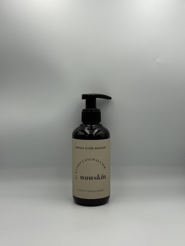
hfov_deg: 30.3
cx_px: 92
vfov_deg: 39.7
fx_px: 342
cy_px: 123
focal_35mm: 48
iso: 64
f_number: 1.78
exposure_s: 1/1011
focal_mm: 6.76
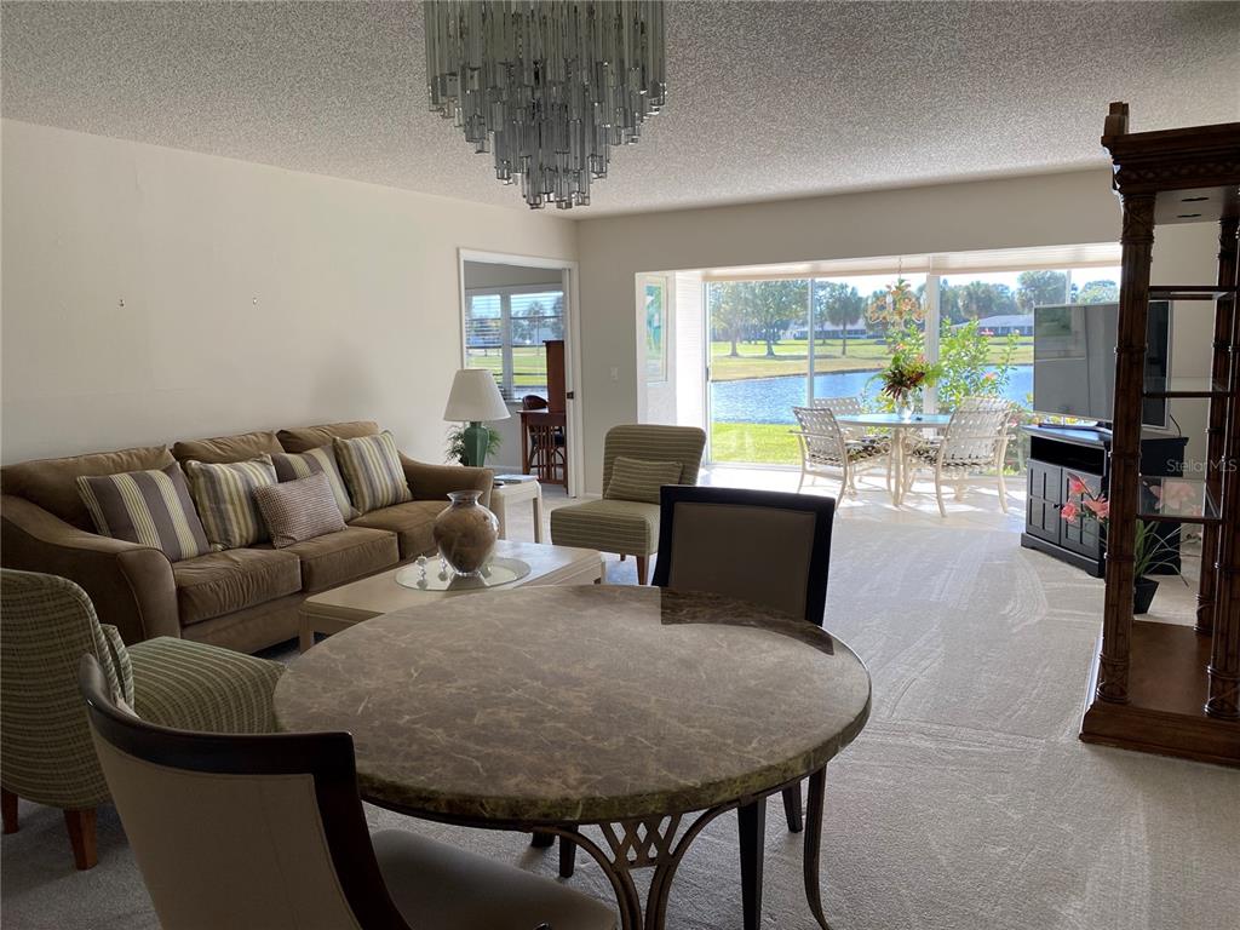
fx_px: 931
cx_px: 620
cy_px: 465
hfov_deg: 67.3
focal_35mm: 26
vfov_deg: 53.1
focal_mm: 4.25
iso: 32
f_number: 1.8
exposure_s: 1/219
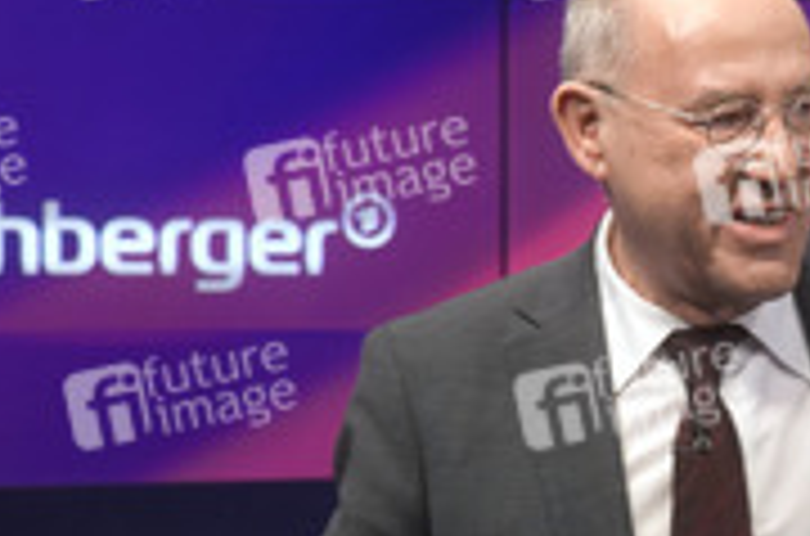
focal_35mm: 113
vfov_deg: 11.9
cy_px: 509
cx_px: 691
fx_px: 2536
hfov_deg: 17.9
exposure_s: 1/125
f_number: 2.8
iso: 640
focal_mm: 30
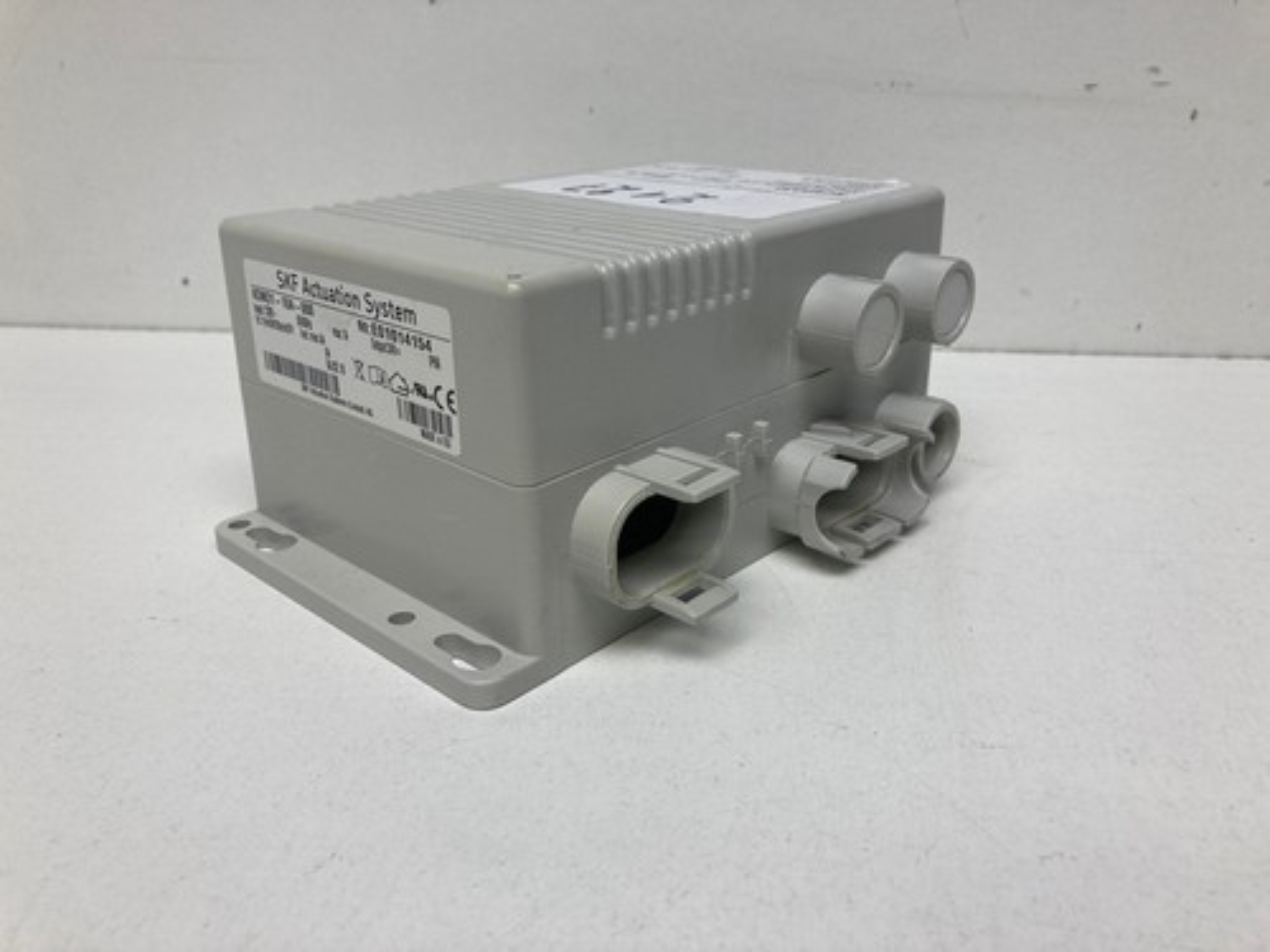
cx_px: 635
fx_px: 1027
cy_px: 476
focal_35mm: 28
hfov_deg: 63.4
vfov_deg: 49.7
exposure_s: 1/173
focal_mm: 3.99
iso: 20
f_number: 1.8
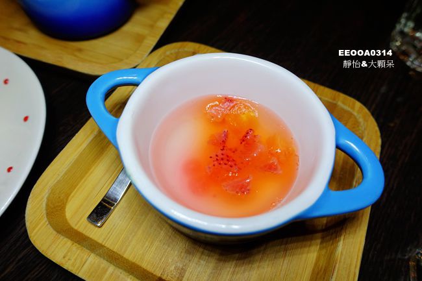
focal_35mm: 24
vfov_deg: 53.1
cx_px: 211
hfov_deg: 73.8
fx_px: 281
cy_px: 140
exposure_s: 1/80
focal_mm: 8.8
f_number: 2.8
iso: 125
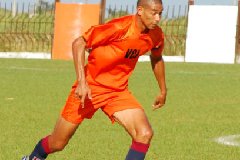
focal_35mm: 188
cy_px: 80
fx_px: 1250
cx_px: 120
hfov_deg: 11.0
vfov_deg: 7.3
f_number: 10
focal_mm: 125
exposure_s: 1/1000
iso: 640
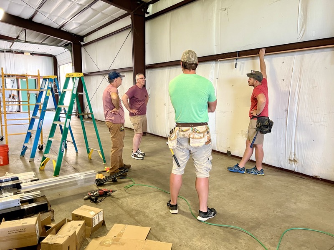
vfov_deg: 53.1
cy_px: 125
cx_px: 167
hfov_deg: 67.3
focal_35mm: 26
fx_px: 251
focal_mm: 5.7
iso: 125
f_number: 1.5
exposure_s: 1/60
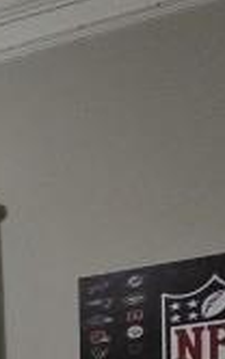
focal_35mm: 85
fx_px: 833
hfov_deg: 9.1
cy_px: 569
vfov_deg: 20.2
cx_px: -584
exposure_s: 1/60
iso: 250
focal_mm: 2.2
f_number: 2.2
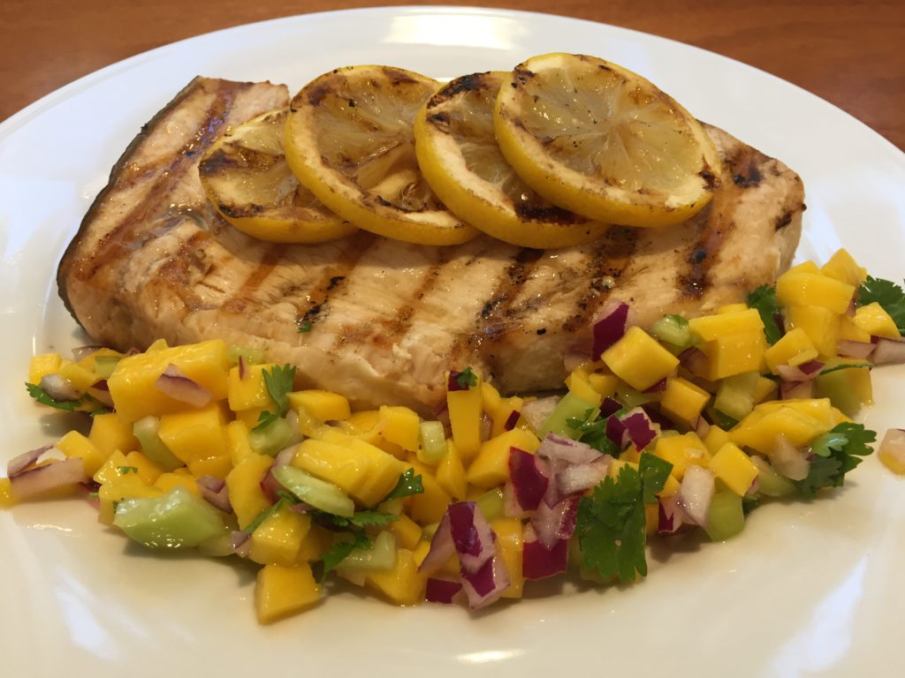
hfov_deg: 61.7
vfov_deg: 48.2
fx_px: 758
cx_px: 452
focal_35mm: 29
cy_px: 339
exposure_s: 1/30
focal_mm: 4.15
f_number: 2.2
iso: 64
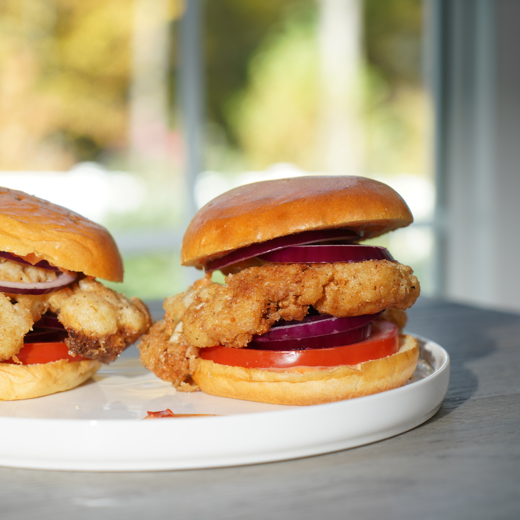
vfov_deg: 19.3
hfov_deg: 19.2
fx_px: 1530
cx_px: 166
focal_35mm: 90
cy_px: 260
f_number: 4
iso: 100
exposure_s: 1/100
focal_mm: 70
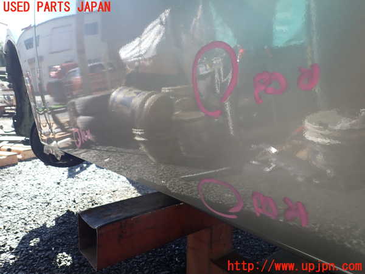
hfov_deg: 69.4
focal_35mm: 25
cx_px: 182
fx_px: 264
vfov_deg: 54.9
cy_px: 137
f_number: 2.8
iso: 100
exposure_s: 1/200
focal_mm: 4.5
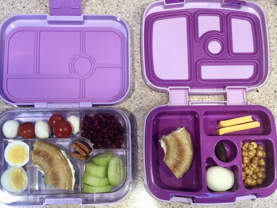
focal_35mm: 52
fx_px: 416
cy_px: 104
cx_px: 138
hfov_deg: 36.8
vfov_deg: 28.0
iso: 160
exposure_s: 1/30
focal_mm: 6
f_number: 2.4
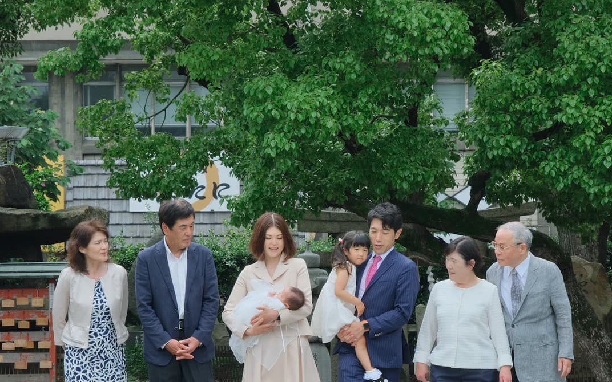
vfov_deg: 8.6
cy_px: 273
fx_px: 2535
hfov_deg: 13.8
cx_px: 309
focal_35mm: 152
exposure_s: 1/250
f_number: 11
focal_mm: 74.2
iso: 800
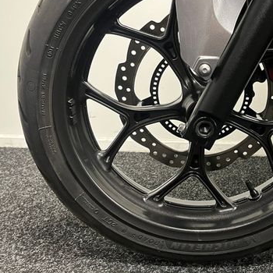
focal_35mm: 42
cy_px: 102
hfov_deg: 39.2
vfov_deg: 39.8
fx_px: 375
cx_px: 198
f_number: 1.6
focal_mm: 5.1
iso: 500
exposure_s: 1/50
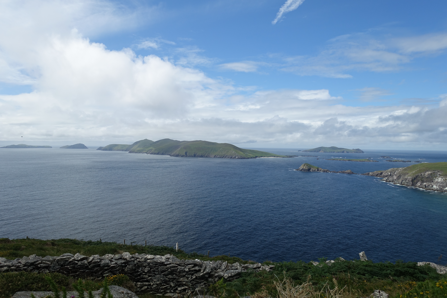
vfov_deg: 53.1
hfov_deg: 73.7
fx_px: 298
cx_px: 224
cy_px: 149
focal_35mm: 24
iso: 125
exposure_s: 1/200
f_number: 4
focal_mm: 8.8
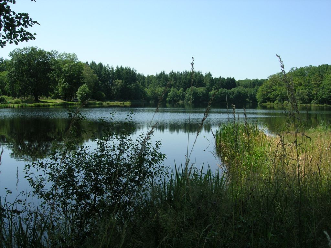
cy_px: 124
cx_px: 166
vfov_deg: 37.7
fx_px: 363
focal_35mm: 38
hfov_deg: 49.0
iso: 64
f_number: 4.8
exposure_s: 1/362
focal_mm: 7.8
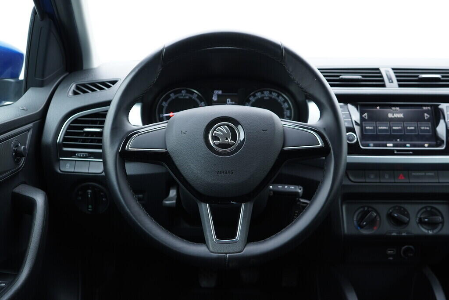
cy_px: 150
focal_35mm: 36
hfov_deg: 53.1
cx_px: 224
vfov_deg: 36.9
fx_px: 449
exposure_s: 1/40
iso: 320
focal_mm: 24
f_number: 2.8
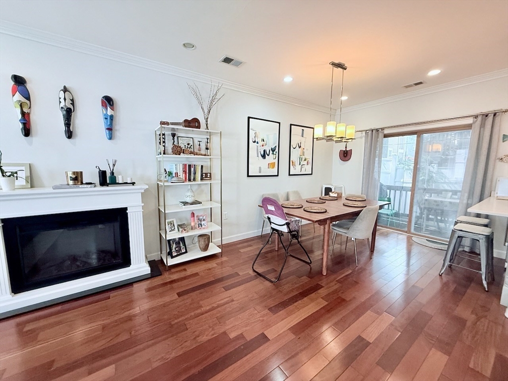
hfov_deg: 102.1
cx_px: 254
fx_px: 205
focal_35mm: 14
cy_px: 190
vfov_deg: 85.7
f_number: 2.2
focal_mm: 2.22
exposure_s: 1/120
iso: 250
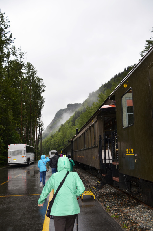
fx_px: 202
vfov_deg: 59.6
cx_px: 76
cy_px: 116
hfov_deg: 41.5
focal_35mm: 32
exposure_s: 1/250
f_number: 4
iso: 180
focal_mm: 21
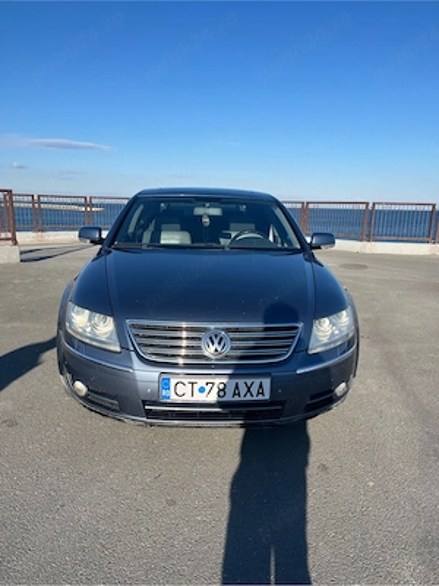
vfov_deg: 67.3
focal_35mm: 26
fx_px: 440
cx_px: 220
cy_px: 293
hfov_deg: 53.1
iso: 50
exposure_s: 1/3215
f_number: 1.6
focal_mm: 5.1
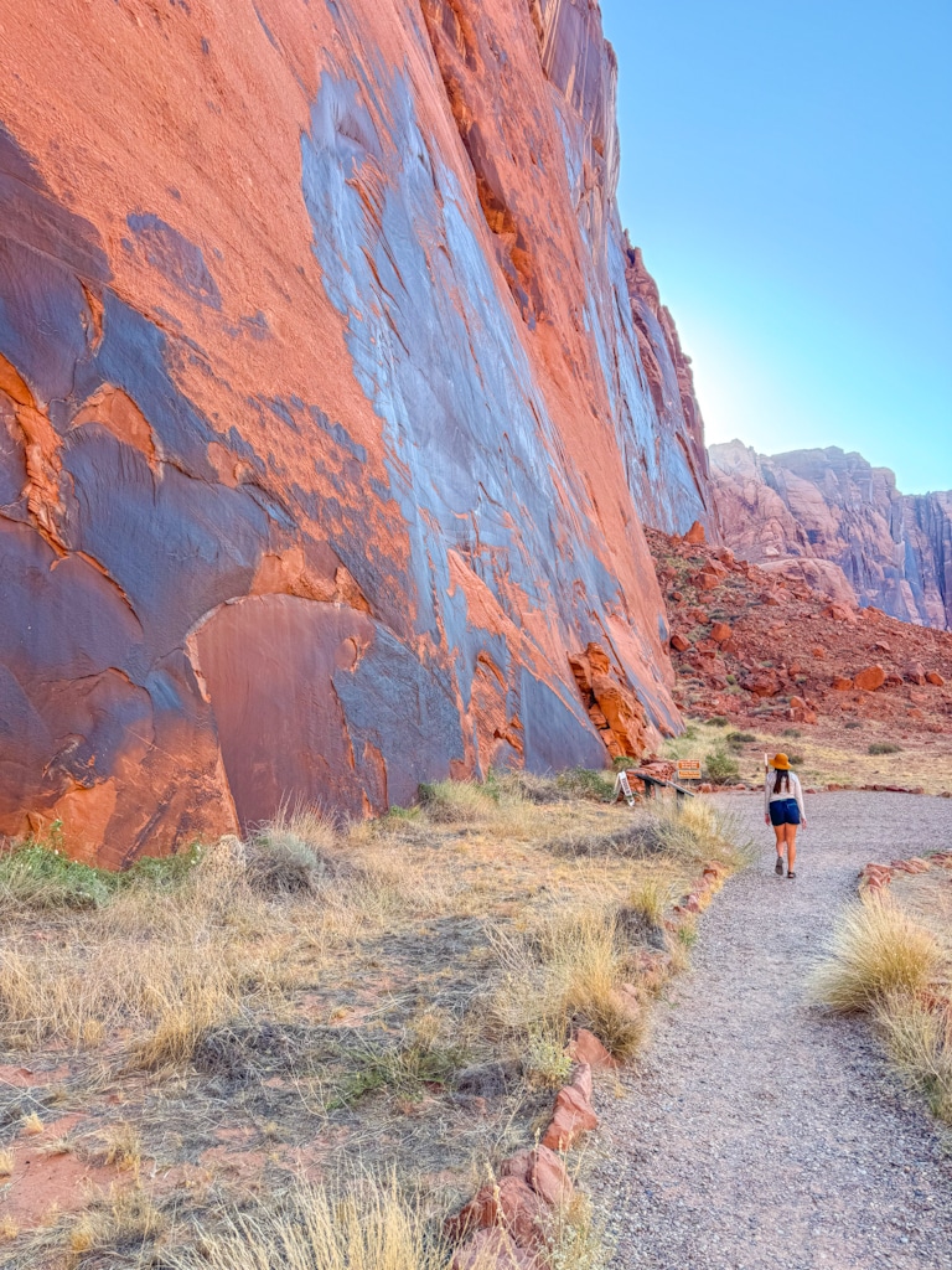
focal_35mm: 24
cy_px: 635
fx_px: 880
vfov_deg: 71.6
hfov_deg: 56.8
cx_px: 476
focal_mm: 6.76
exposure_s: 1/500
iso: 80
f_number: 1.8
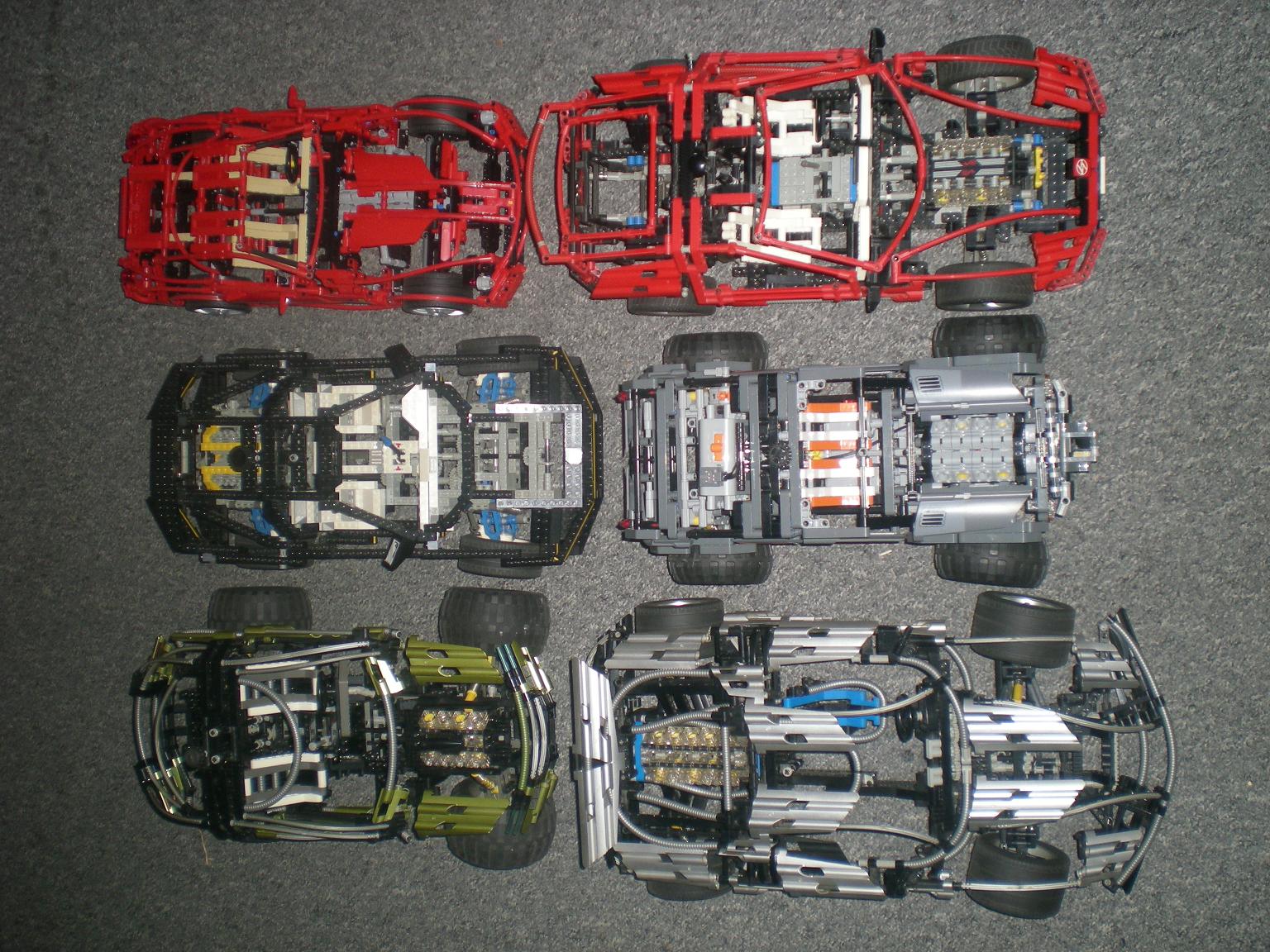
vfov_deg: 37.7
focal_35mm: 38
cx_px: 635
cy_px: 476
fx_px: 1394
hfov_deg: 49.0
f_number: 3.1
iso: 94
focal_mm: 6.3
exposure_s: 1/60
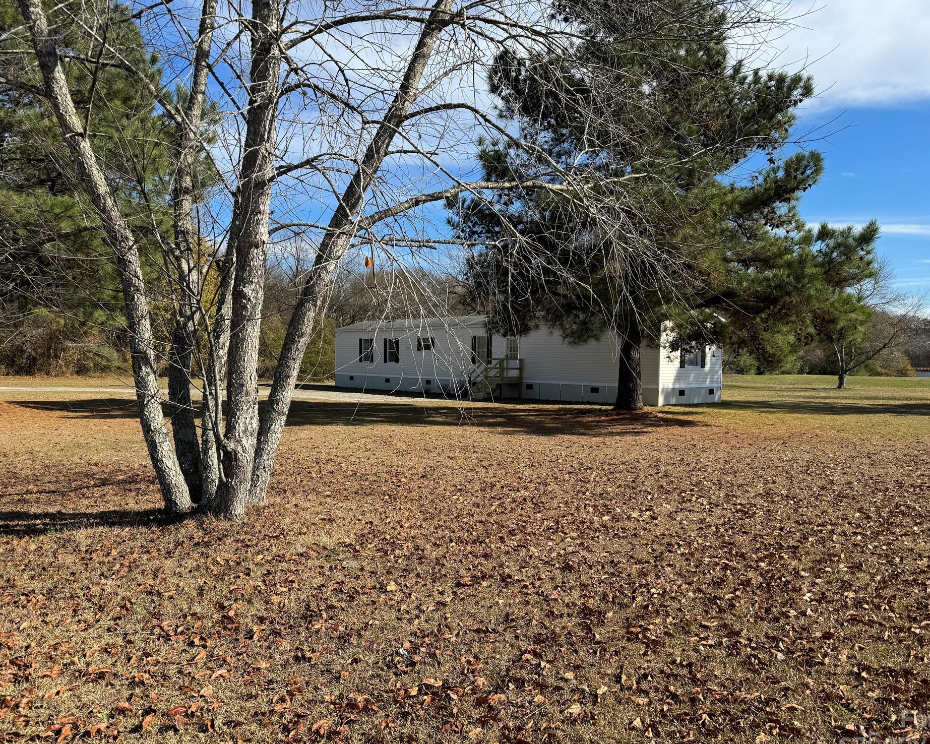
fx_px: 716
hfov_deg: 66.0
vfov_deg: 54.9
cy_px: 382
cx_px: 472
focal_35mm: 26
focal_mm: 6.86
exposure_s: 1/3096
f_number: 1.78
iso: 80
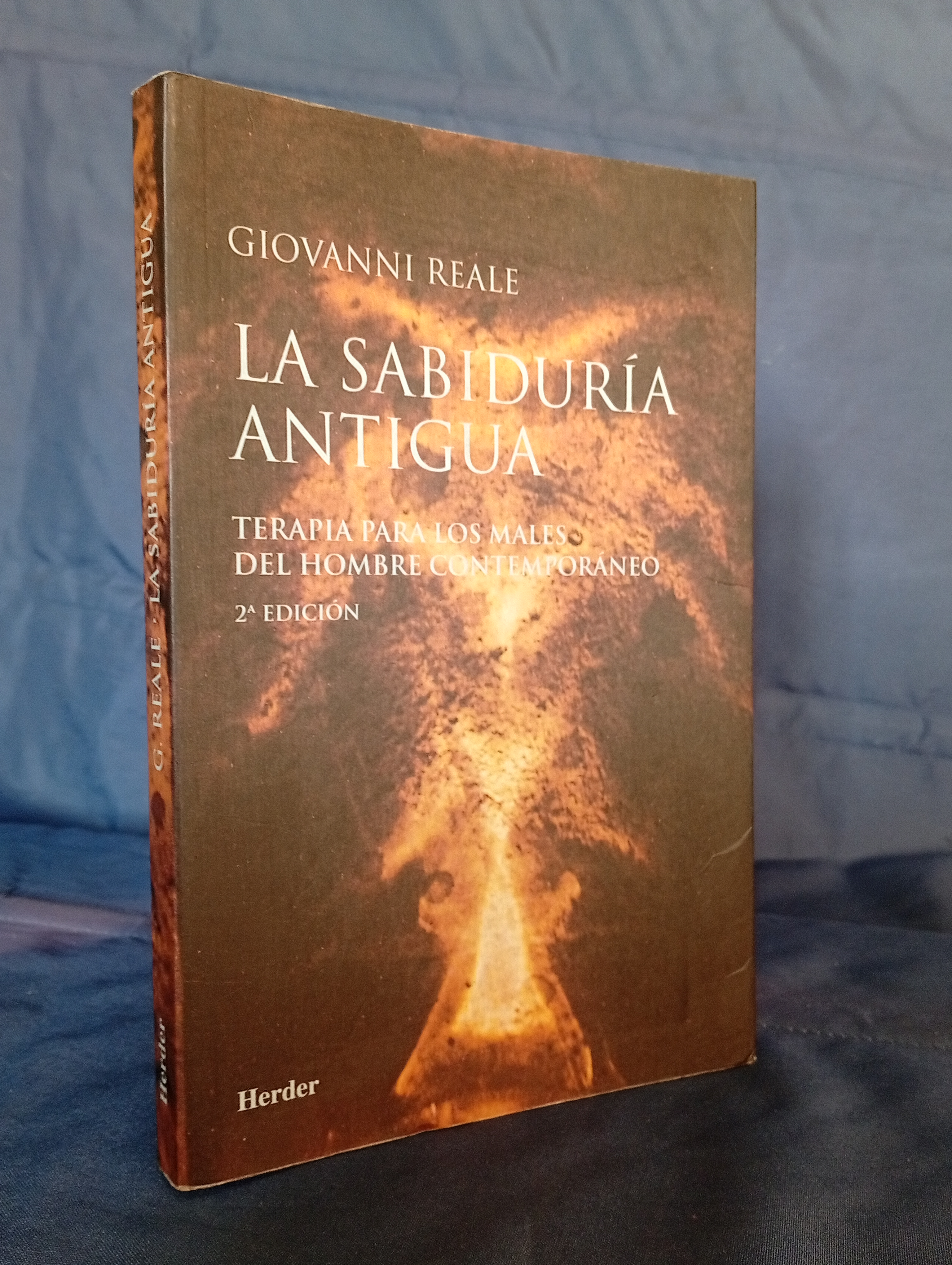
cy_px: 632
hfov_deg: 44.3
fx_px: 1170
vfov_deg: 56.7
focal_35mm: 32
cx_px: 476
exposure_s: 1/33.3
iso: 493
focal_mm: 3.98
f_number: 1.8
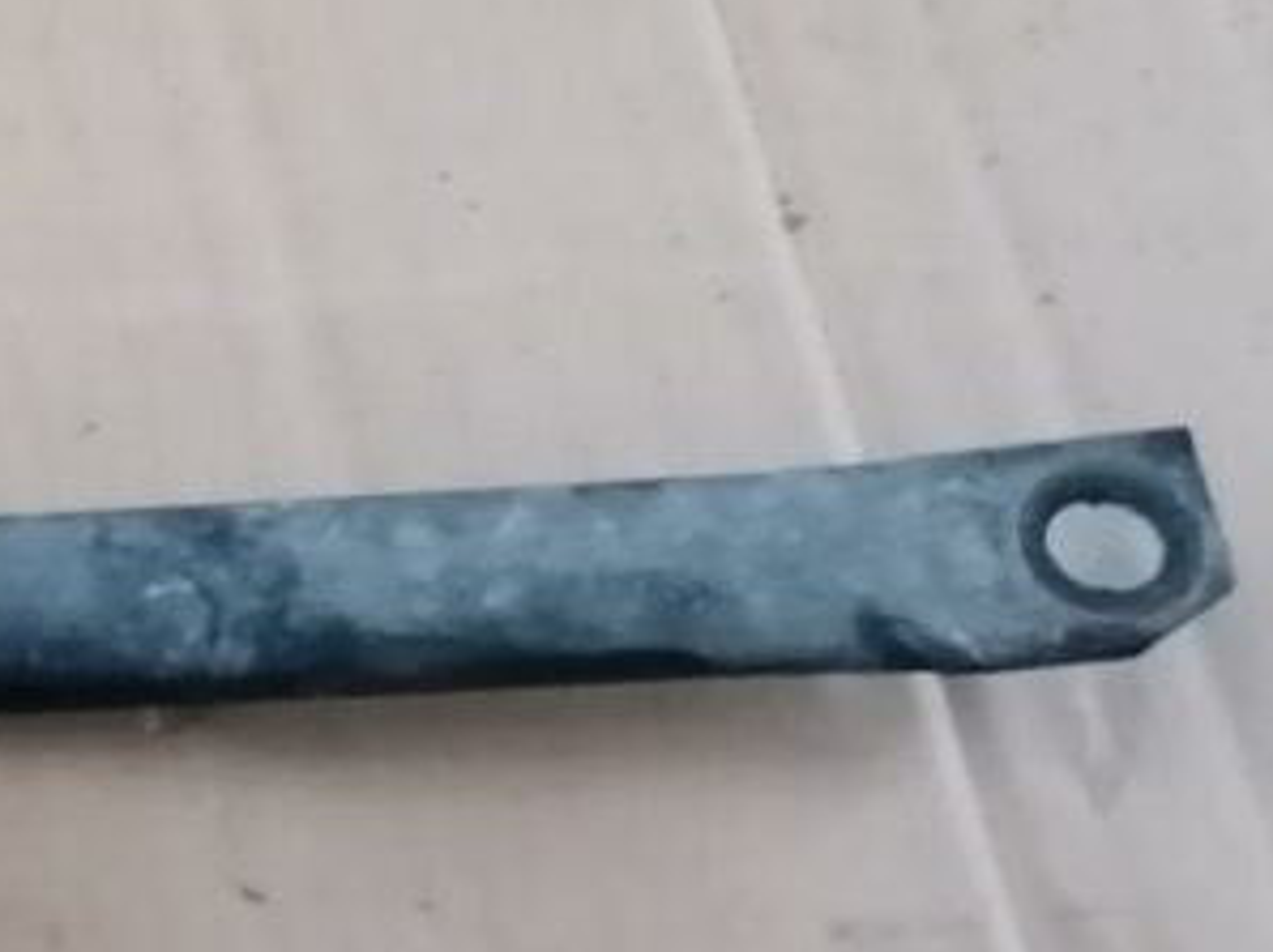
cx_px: -1478
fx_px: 4667
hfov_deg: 12.9
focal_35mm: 127
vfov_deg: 11.6
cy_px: 636
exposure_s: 1/20
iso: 640
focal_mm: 4.75
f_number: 1.8
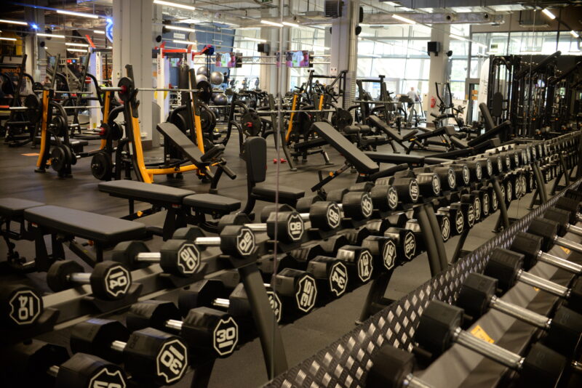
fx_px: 566
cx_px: 291
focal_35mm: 35
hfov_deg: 54.4
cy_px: 194
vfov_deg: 37.9
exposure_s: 1/30
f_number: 5.6
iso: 1250
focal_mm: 35
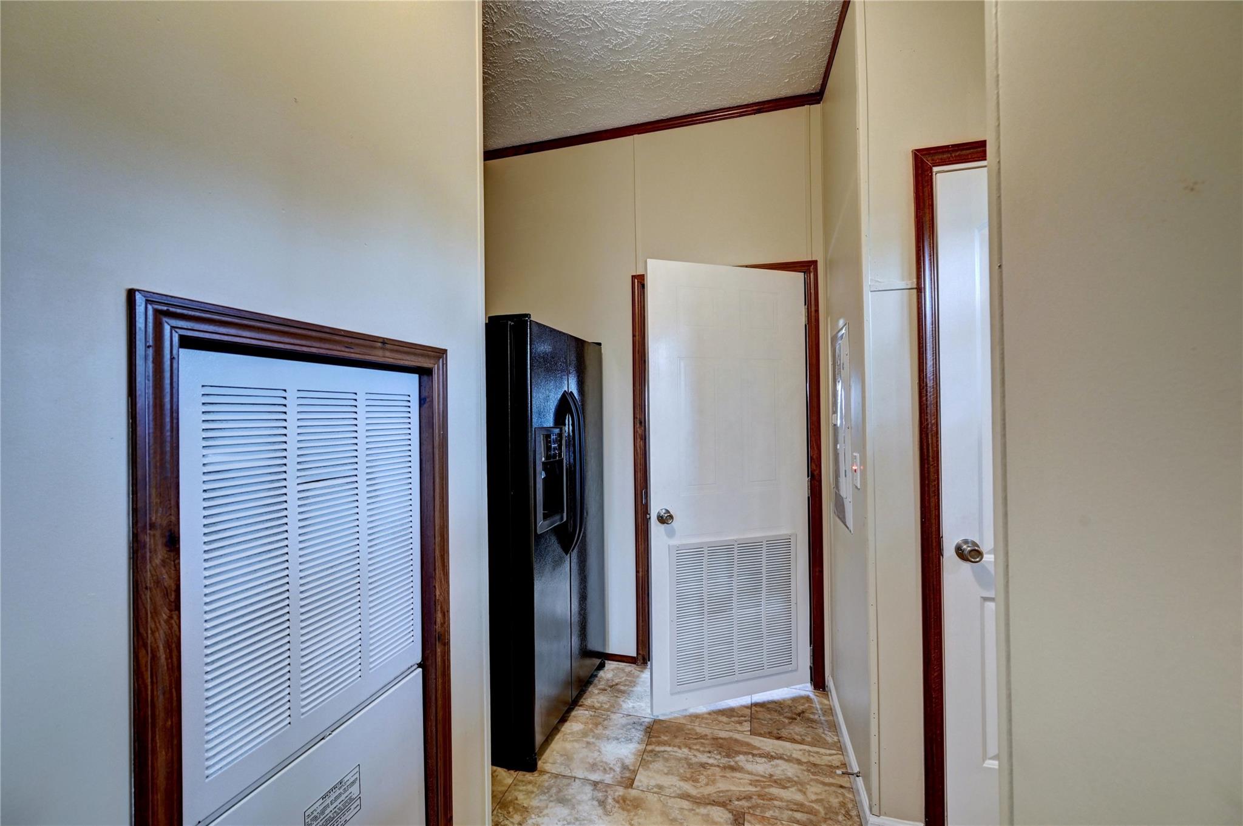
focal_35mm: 14
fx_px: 483
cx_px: 622
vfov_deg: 81.1
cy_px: 413
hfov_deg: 104.3
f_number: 8
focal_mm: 14
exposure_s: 1/2.5
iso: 400
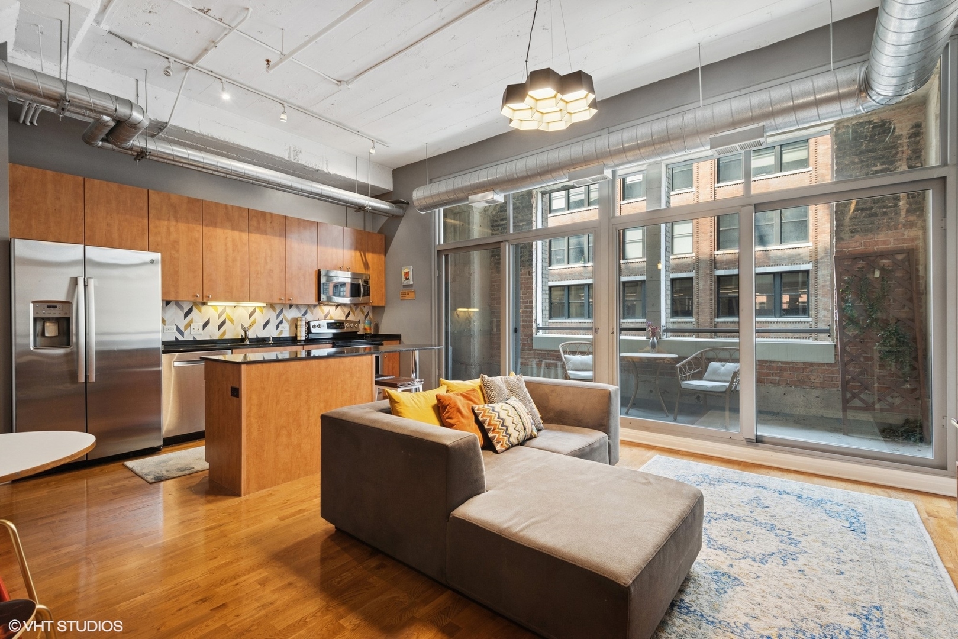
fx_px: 426
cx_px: 479
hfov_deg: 96.7
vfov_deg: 73.8
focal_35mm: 16
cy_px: 320
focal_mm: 16
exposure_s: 1/15
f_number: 8
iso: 400
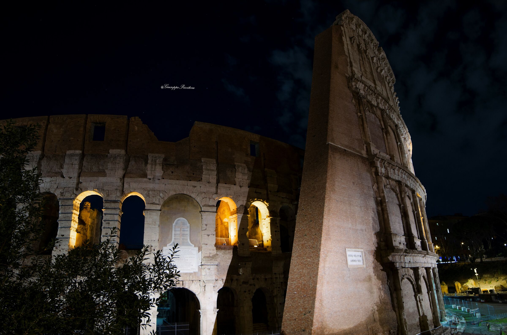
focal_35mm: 21
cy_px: 168
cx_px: 254
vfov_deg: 59.3
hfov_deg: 81.3
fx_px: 295
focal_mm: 14
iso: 100
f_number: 5.6
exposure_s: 2.5
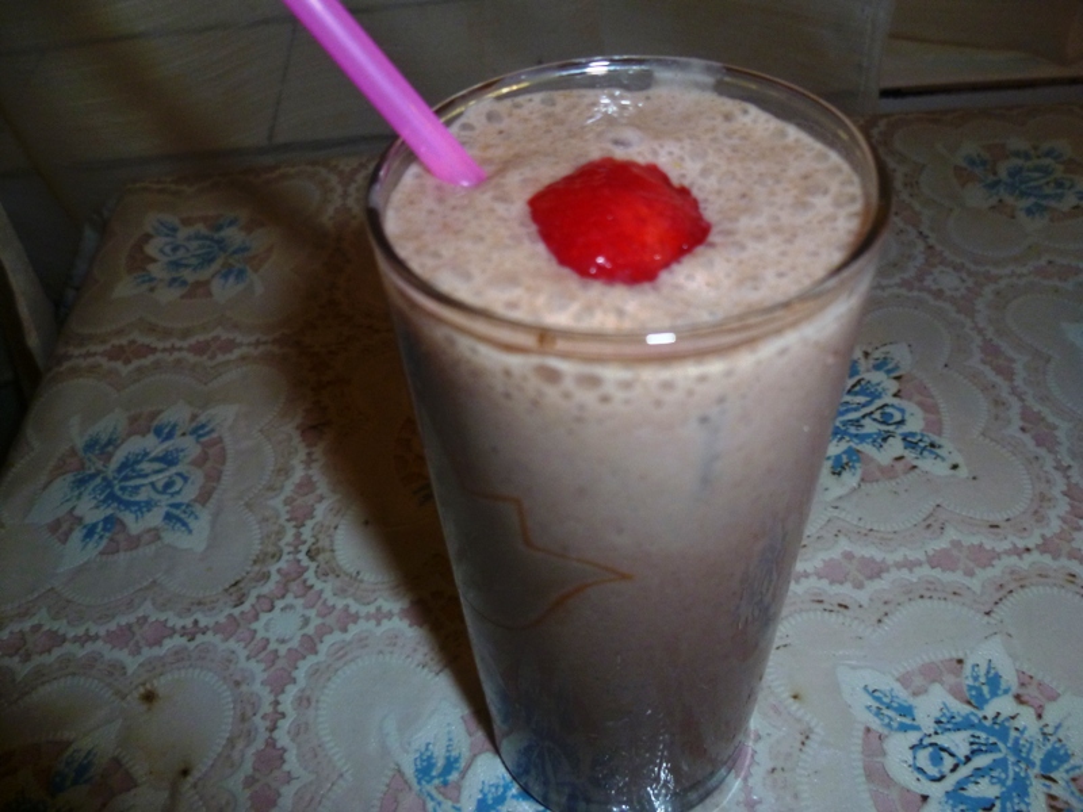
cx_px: 542
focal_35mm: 28
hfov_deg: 63.4
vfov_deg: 49.7
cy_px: 406
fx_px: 876
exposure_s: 1/30
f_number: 2.8
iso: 160
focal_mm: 5
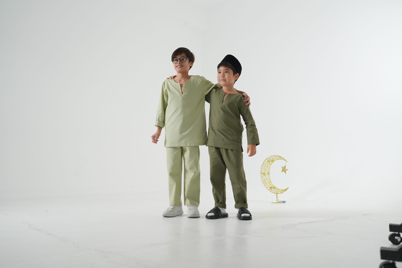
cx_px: 201
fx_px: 391
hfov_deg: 54.4
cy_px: 134
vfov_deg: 37.9
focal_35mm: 35
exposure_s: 1/1000
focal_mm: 35
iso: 800
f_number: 2.8
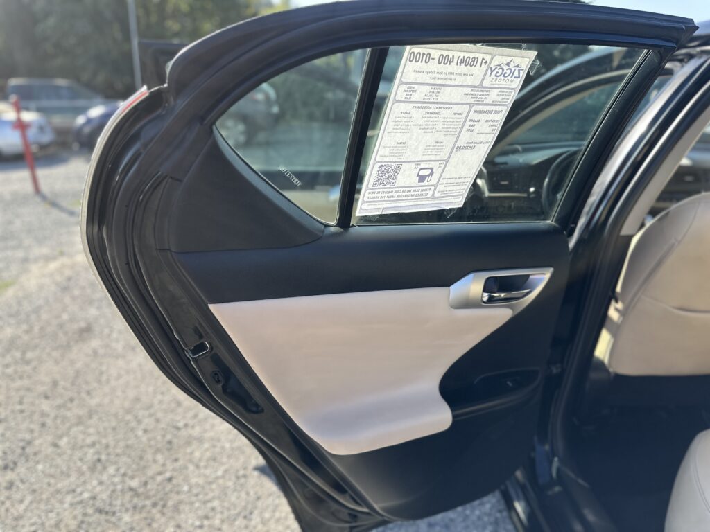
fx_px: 492
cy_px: 266
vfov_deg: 56.8
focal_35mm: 24
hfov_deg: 71.6
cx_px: 355
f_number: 1.78
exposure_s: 1/1072
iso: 80
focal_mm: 6.86
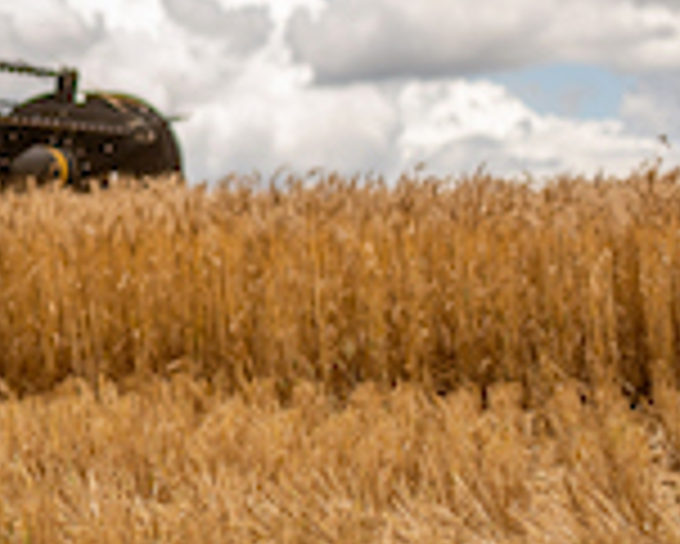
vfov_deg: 9.9
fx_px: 3121
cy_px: 31
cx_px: -423
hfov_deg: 11.7
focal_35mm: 155
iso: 100
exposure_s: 1/4000
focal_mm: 50
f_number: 1.8
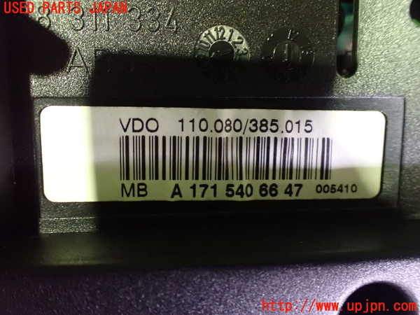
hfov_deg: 60.0
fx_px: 364
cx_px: 210
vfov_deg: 46.8
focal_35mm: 30
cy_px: 158
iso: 1600
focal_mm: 5.4
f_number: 2.3
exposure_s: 1/15
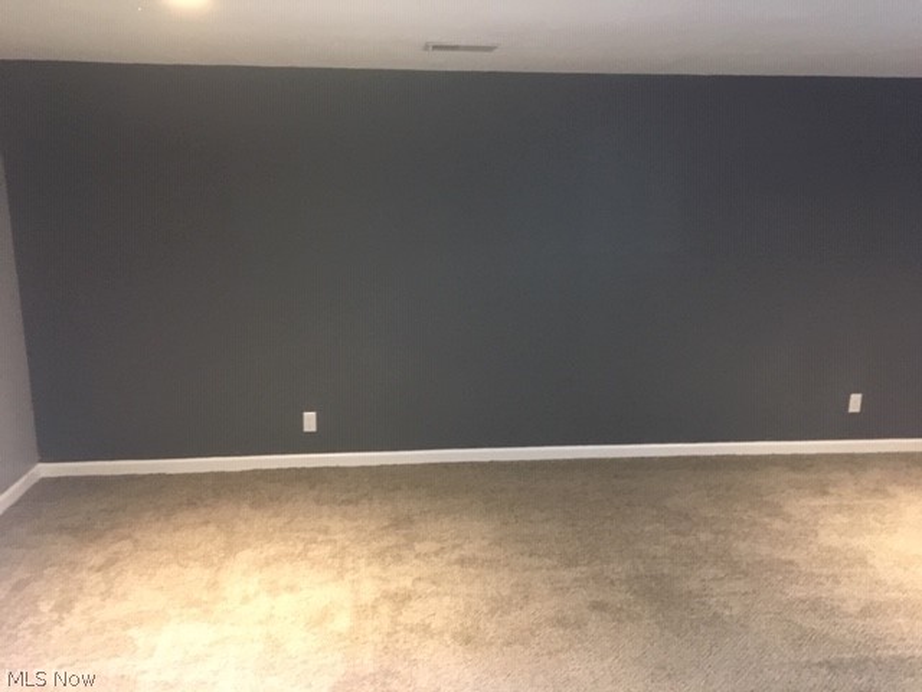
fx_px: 772
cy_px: 346
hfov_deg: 61.7
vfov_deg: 48.2
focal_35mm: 29
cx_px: 461
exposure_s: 1/15
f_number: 2.2
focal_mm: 4.15
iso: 200
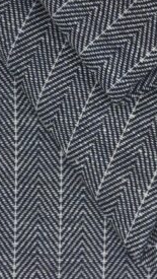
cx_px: 146
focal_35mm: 299
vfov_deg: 7.2
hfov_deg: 4.1
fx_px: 2209
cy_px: 122
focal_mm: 105
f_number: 5.6
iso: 5000
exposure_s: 1/8000
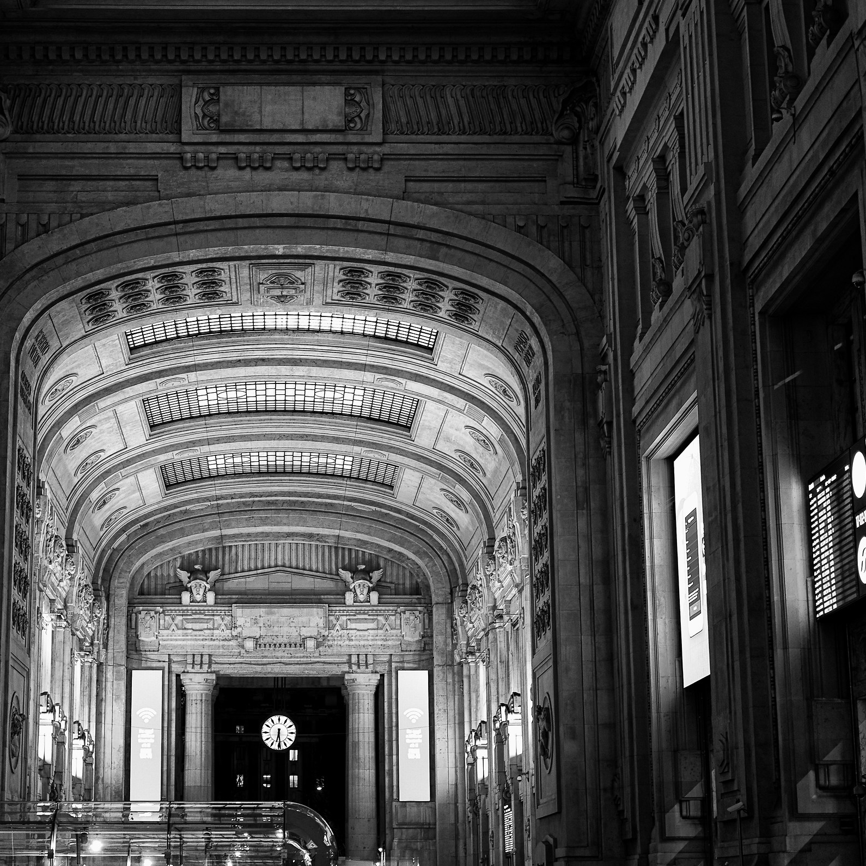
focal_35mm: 68
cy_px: 431
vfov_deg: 25.4
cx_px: 306
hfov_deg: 25.3
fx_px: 1925
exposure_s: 1/18
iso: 200
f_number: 2
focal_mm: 35
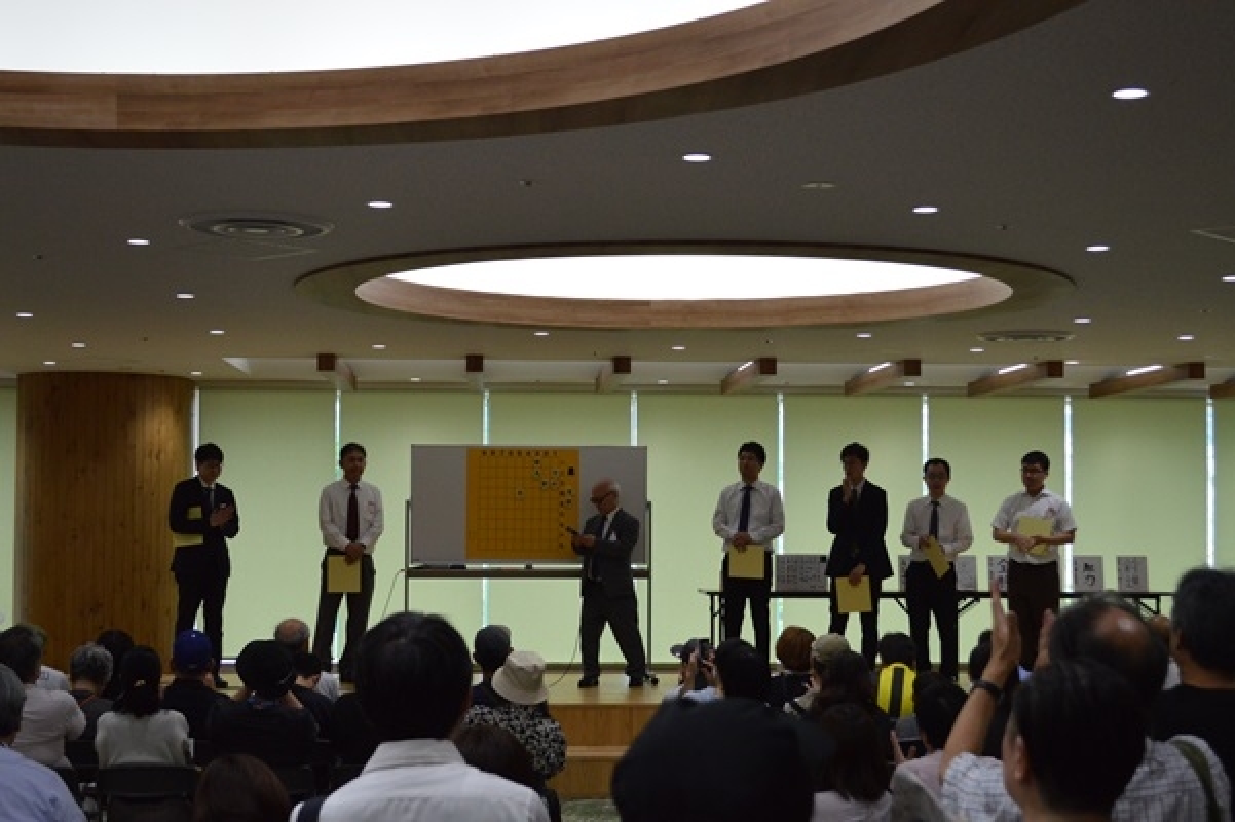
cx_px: 618
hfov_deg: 36.9
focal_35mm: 54
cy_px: 411
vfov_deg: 25.0
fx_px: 1851
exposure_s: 1/500
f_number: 5
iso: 1400
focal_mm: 36
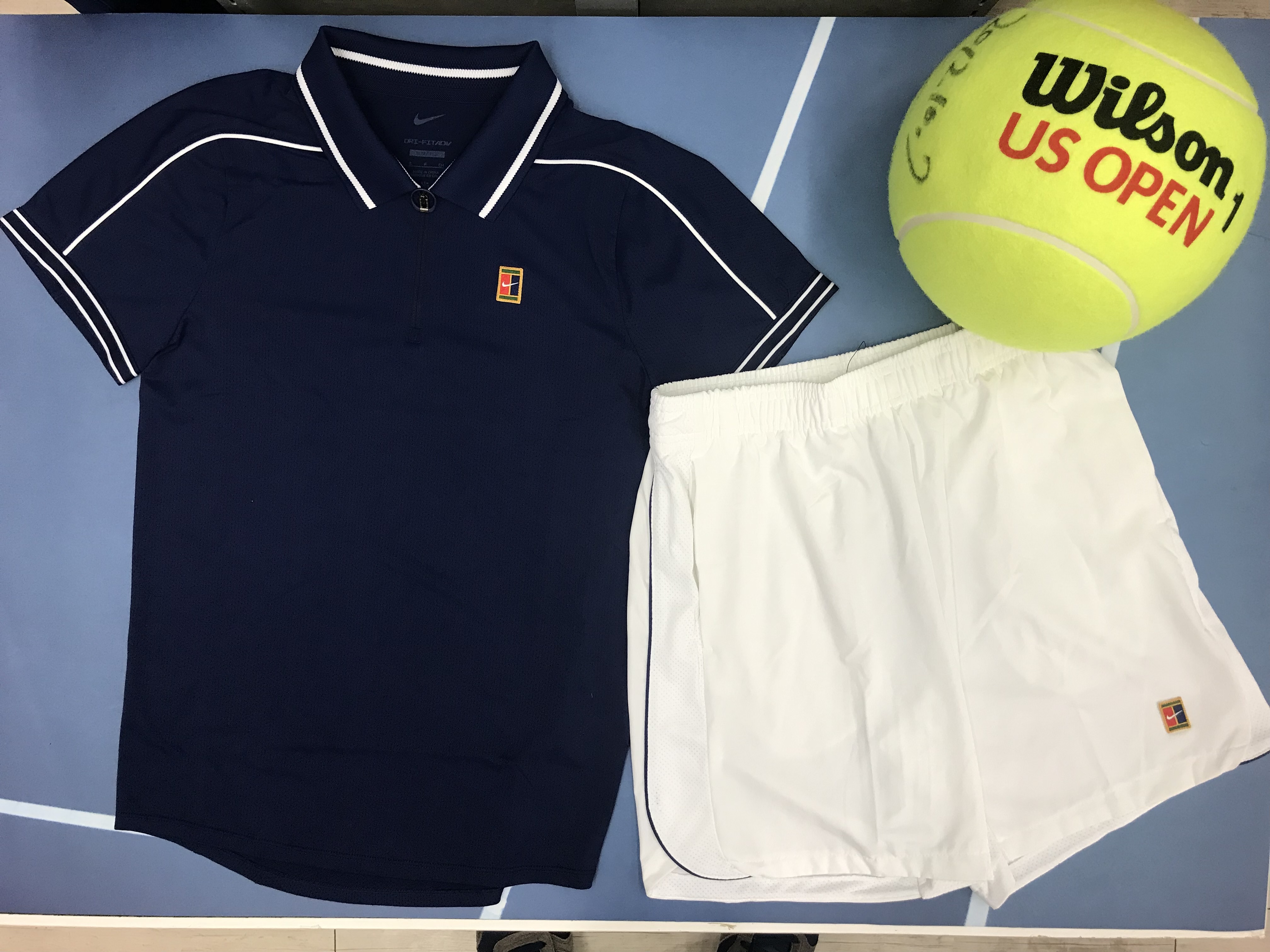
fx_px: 1027
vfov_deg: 49.7
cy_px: 476
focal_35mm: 28
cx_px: 635
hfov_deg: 63.4
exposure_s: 1/33
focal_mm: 3.99
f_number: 1.8
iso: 25
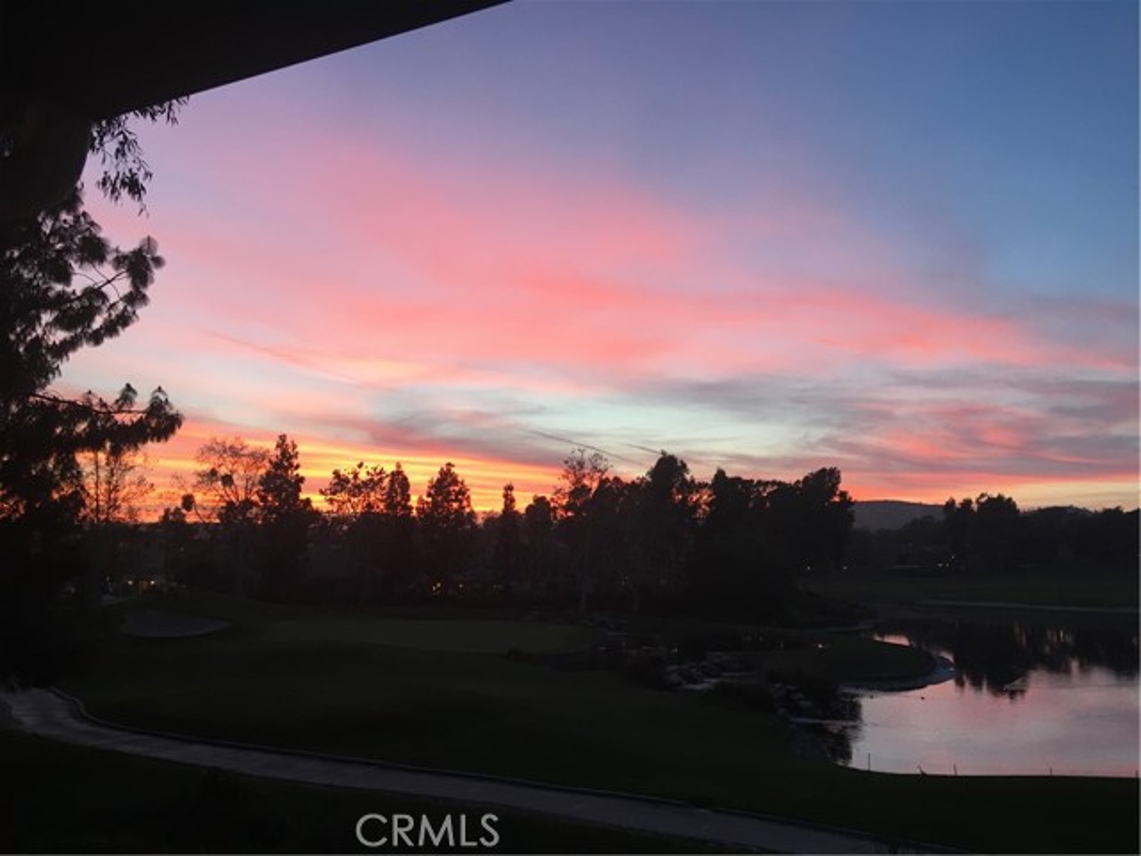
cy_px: 428
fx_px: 956
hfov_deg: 61.7
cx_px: 570
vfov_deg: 48.2
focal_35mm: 29
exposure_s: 1/15
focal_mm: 4.15
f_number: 2.2
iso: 25
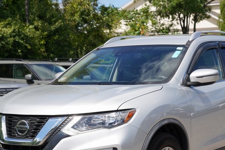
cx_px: 125
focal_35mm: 90
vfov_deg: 15.1
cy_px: 123
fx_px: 562
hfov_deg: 22.6
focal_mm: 54.6
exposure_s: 1/400
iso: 100
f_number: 6.3
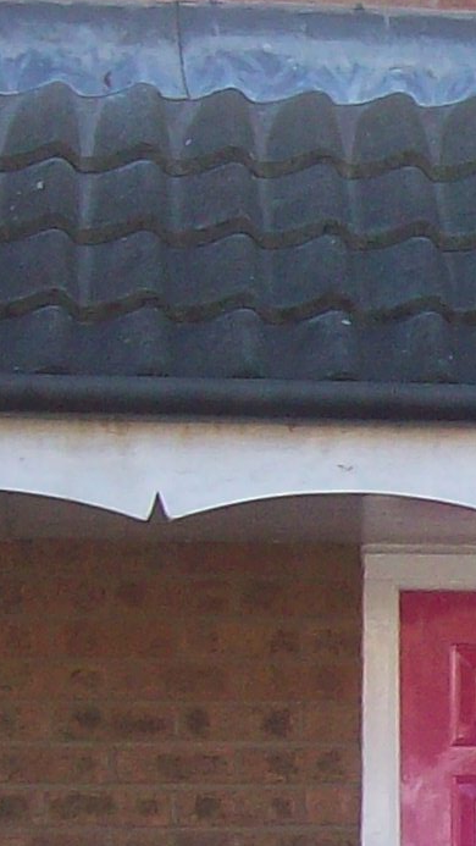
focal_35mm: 173
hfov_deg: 6.8
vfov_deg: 12.4
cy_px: 741
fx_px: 3880
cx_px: 998
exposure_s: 1/304
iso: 80
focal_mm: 6
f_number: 2.7
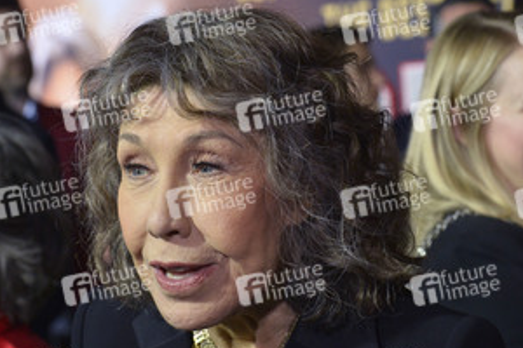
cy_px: 242
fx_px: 2005
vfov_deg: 9.9
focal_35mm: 138
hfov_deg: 14.9
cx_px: 234
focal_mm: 92
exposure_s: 1/320
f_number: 6.3
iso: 2000
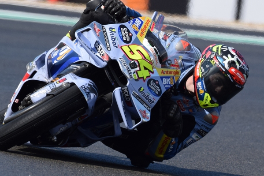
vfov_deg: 1.1
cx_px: 129
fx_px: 8812
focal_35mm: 1202
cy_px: 80
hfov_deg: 1.7
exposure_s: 1/1600
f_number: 6.3
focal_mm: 600
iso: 400
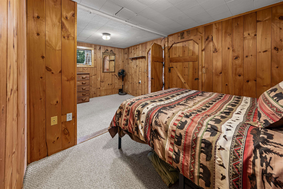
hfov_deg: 112.6
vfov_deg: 90.0
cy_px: 94
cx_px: 142
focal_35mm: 12
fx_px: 94
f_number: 5.6
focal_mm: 12
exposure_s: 2.5
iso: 400
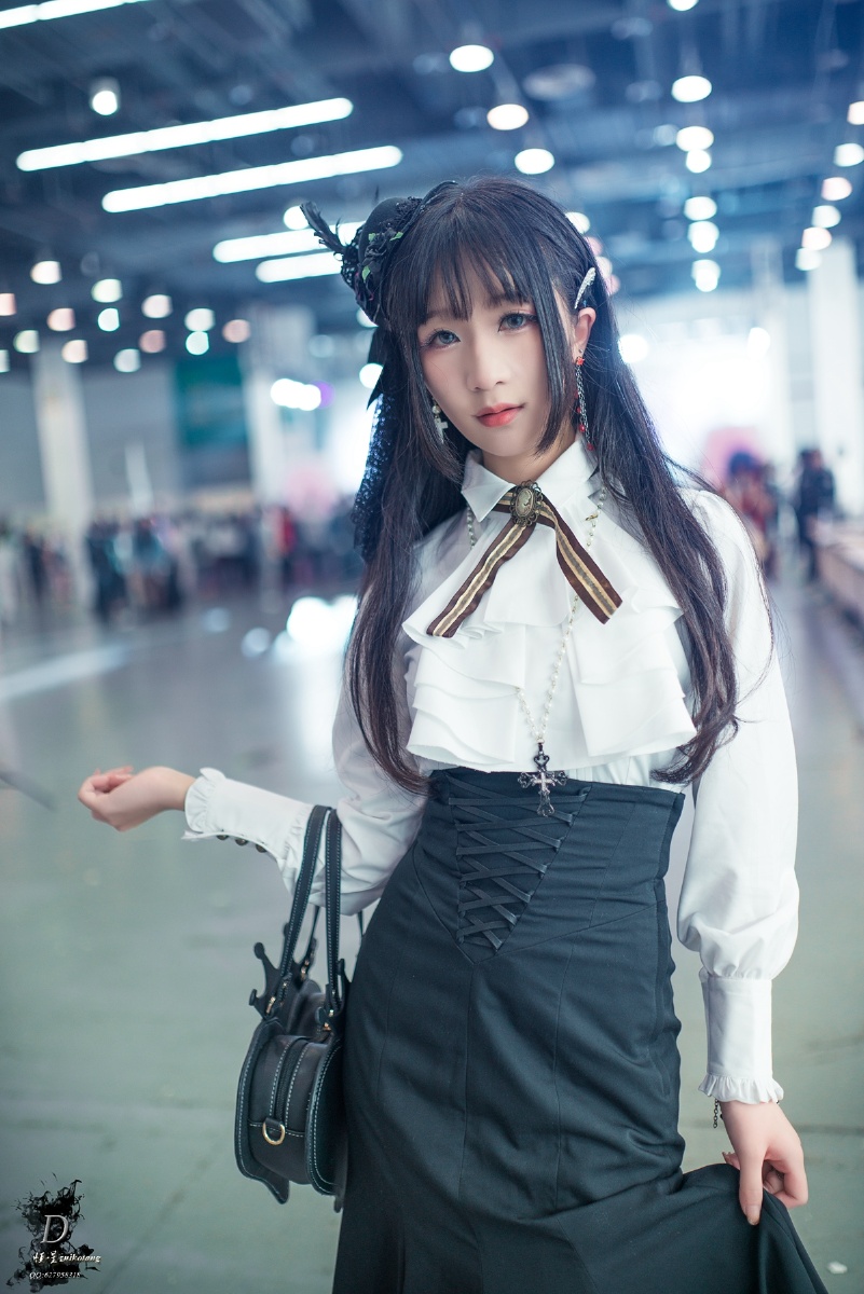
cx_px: 432
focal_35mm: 35
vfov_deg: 54.4
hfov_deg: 37.9
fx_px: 1259
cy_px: 647
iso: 200
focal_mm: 35
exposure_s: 1/250
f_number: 1.6
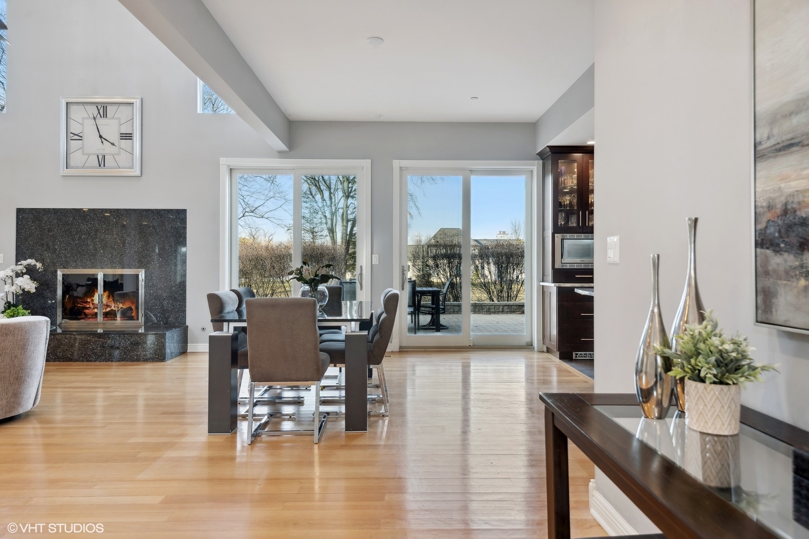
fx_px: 517
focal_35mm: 23
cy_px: 270
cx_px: 404
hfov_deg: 76.1
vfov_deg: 55.1
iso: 200
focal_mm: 23
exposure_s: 1/60
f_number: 6.7
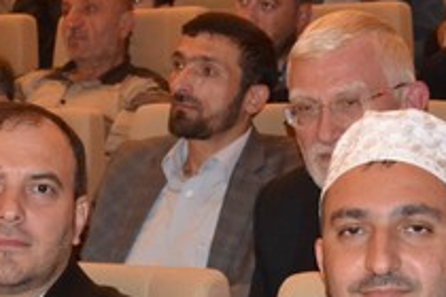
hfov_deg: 14.8
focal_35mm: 139
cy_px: 300
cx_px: 259
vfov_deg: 9.8
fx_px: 1717
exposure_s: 1/60
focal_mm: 29
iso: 3200
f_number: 4.5
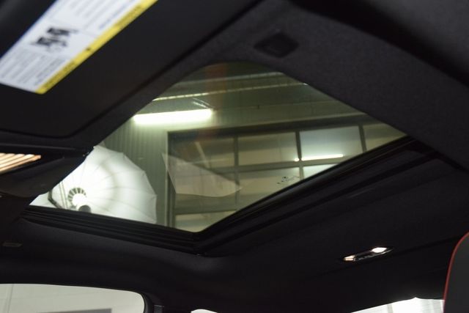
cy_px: 156
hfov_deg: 47.9
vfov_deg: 33.0
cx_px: 234
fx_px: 528
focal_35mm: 40
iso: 1800
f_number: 3.8
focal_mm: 27
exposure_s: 1/60
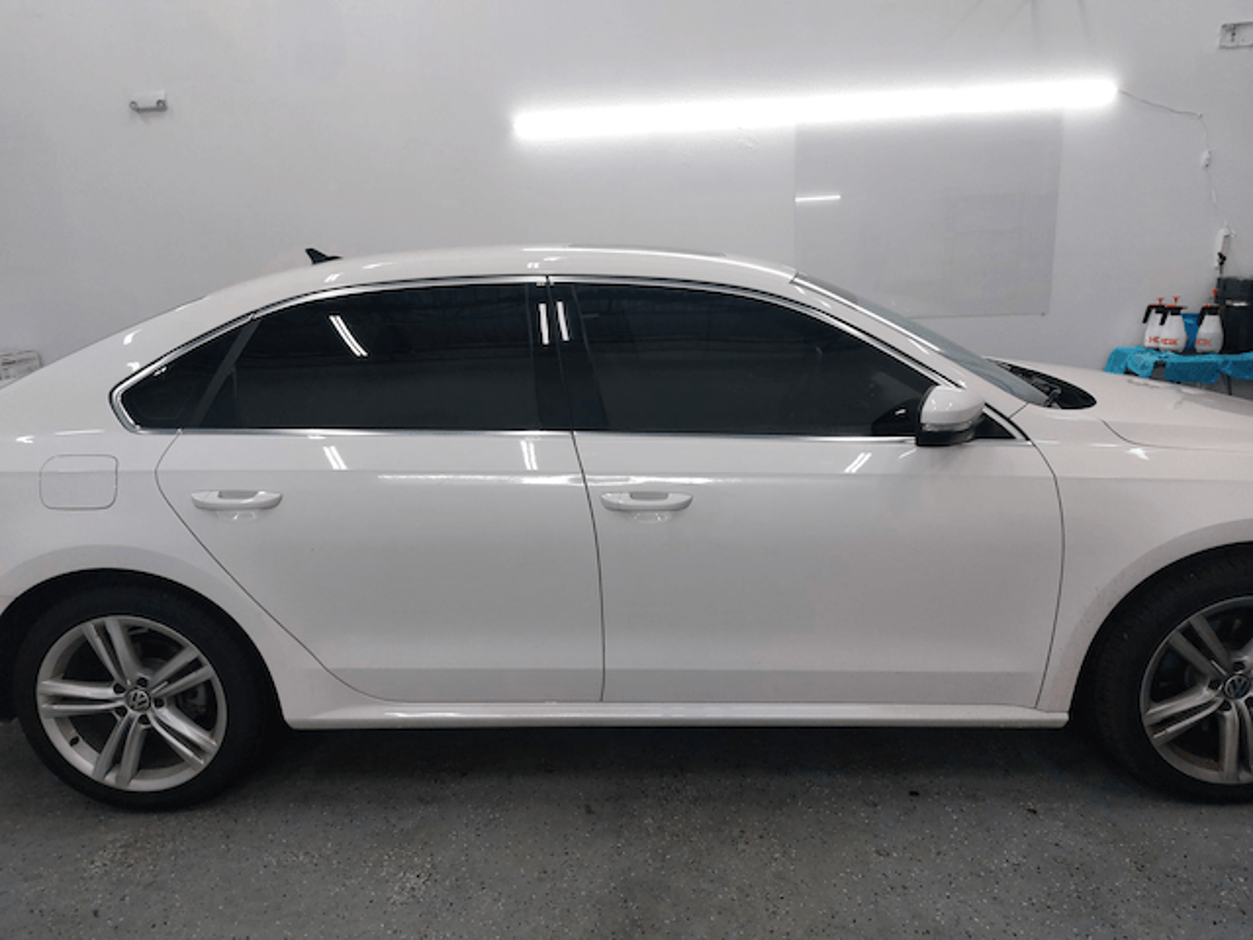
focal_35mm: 24
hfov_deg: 71.6
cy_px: 470
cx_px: 626
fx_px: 869
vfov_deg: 56.8
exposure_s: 1/120
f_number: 1.8
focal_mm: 5.23
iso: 125
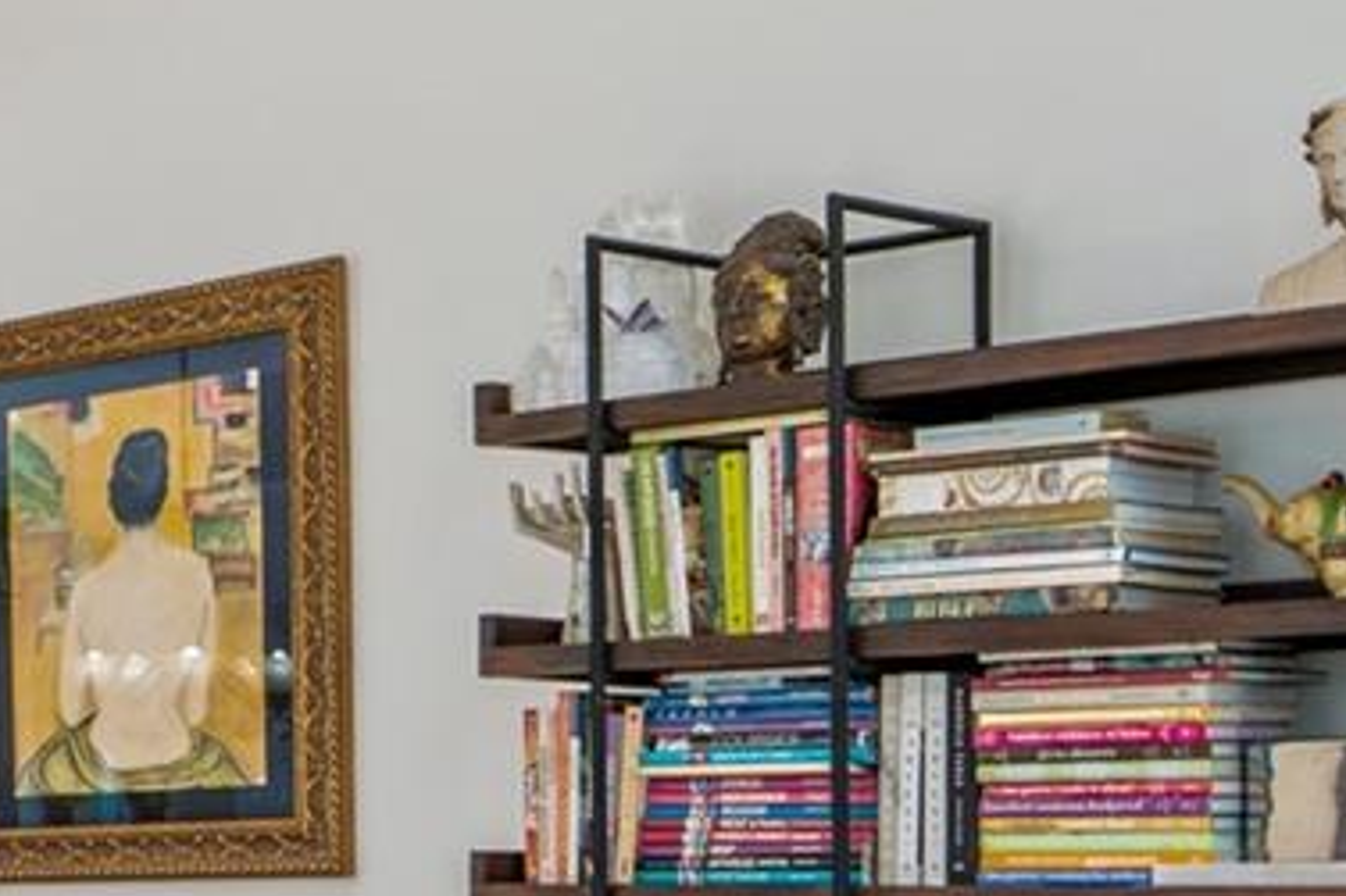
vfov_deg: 15.2
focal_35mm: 87
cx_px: -893
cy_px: 1026
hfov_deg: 19.2
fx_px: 3251
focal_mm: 16
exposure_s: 1/10
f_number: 7.1
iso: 500
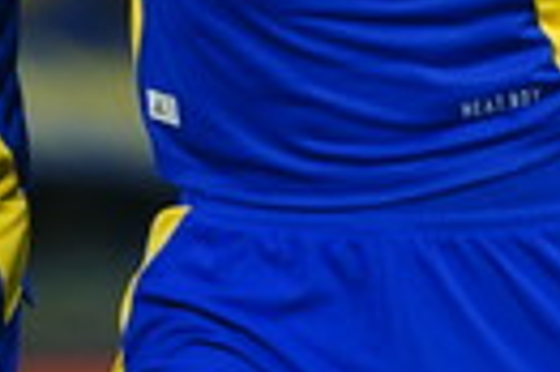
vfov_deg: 1.2
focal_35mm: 1101
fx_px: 17105
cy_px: -440
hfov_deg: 1.9
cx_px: -201
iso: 1250
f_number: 2.8
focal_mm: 200
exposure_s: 1/1000
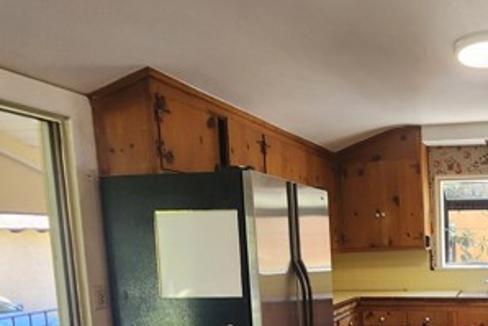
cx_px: 450
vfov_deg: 42.8
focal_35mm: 29
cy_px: 265
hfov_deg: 54.3
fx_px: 393
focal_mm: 2.2
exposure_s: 1/60
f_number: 2.2
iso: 160
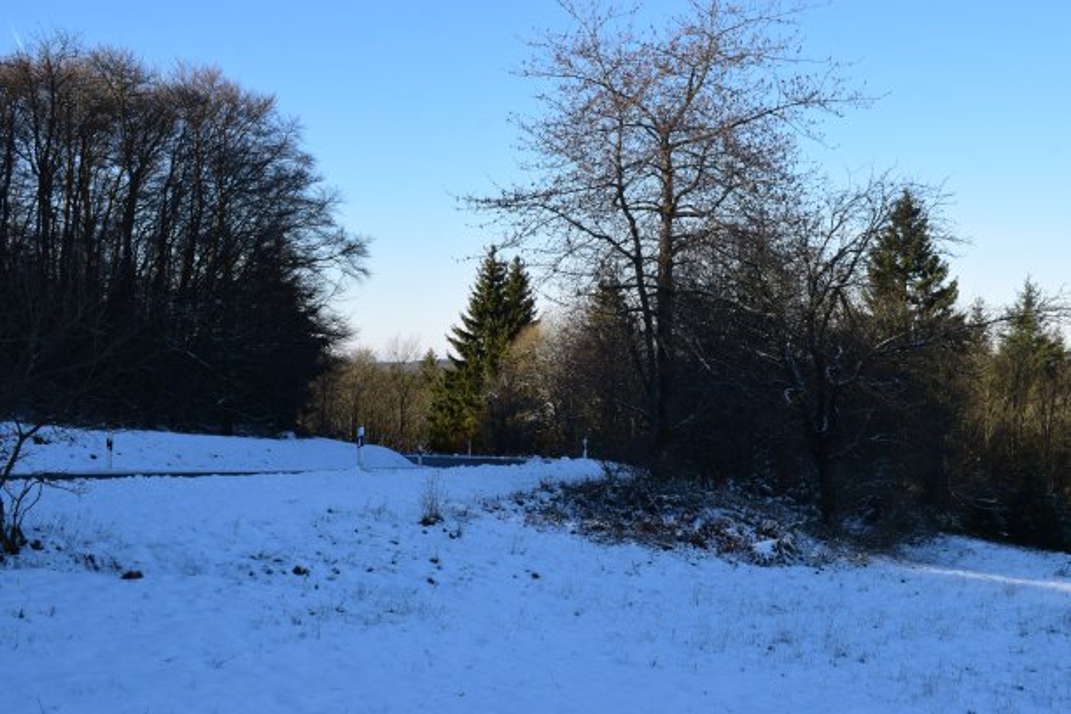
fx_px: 1294
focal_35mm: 44
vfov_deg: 30.8
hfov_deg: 45.0
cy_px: 357
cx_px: 536
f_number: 10
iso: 400
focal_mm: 29
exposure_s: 1/320
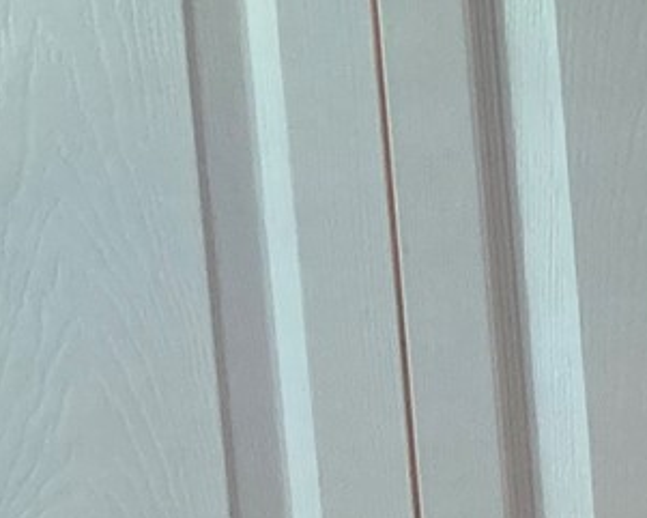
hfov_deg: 9.2
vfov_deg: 8.3
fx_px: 3563
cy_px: 254
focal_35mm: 186
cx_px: 1608
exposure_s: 1/60
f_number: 1.8
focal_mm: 3.99
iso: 64
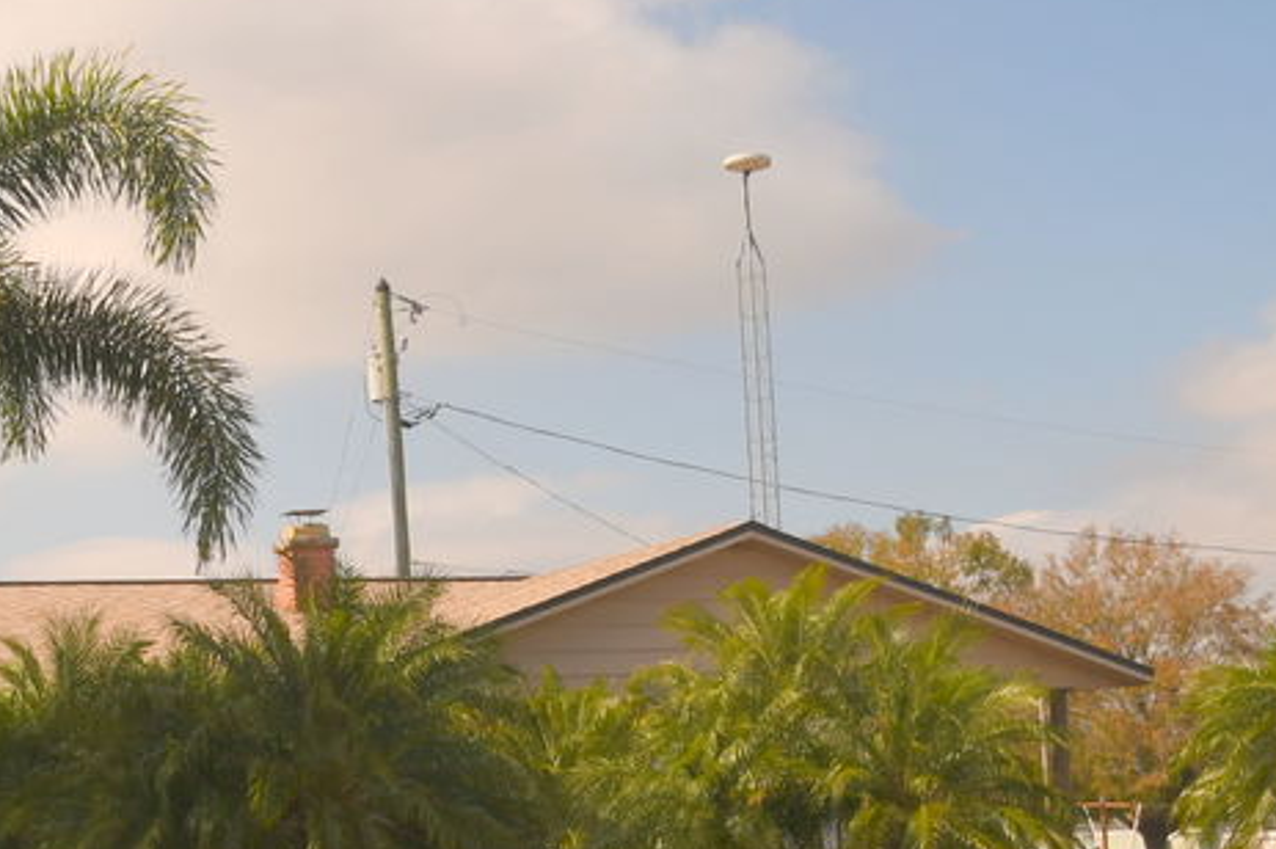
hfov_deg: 31.5
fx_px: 2161
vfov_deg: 21.8
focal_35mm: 61
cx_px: 154
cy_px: 753
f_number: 10
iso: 125
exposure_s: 1/320
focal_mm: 16
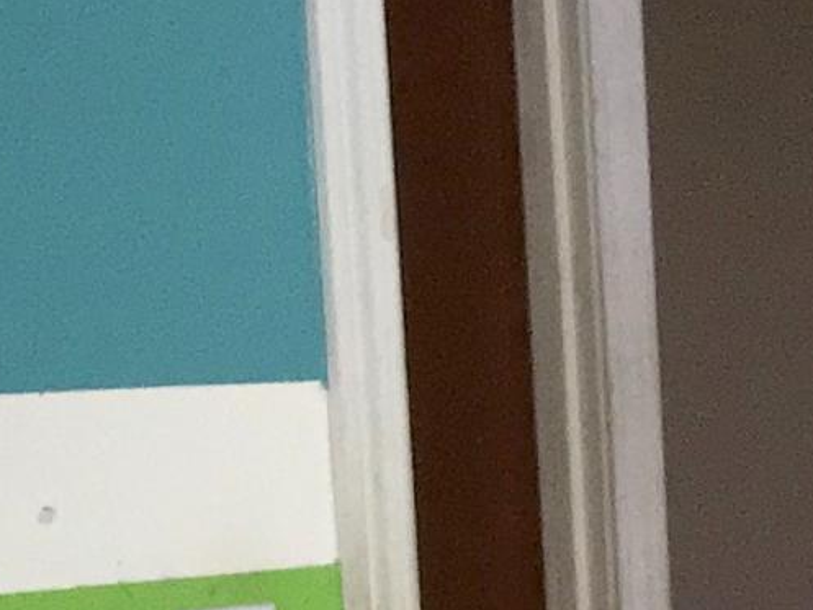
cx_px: 2087
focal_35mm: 169
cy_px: 788
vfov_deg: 8.7
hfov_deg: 9.9
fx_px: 3970
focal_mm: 3.99
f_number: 1.8
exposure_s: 1/16
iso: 80
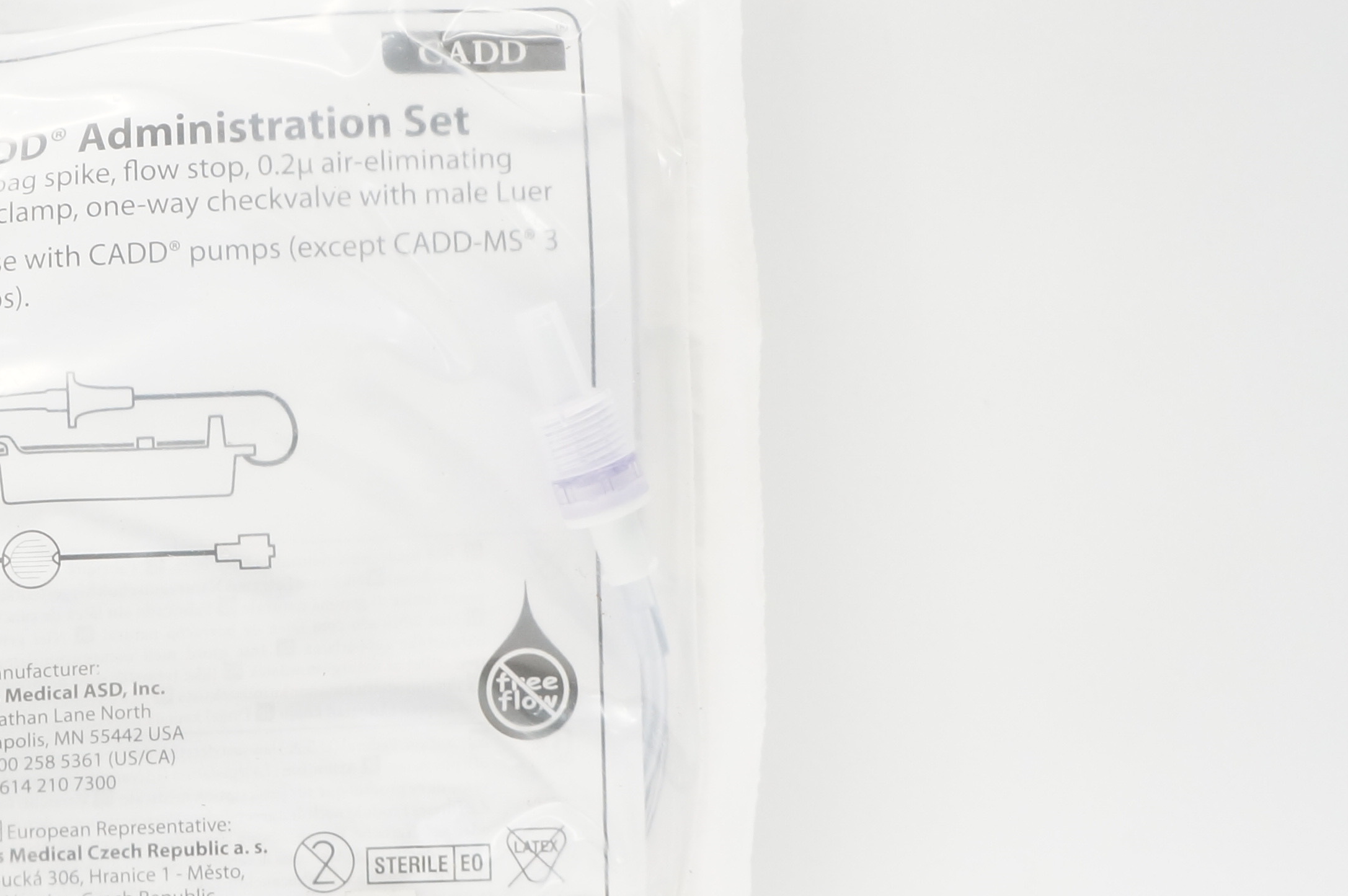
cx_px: 289
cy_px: 484
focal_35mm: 61
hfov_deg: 32.1
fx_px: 2282
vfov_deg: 22.2
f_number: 5
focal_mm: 18
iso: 800
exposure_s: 1/100
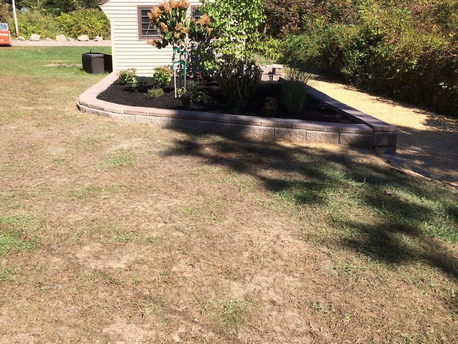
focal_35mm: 35
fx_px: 463
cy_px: 146
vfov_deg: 40.6
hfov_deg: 52.5
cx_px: 203
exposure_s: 1/1282
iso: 32
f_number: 2.2
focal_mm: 4.15
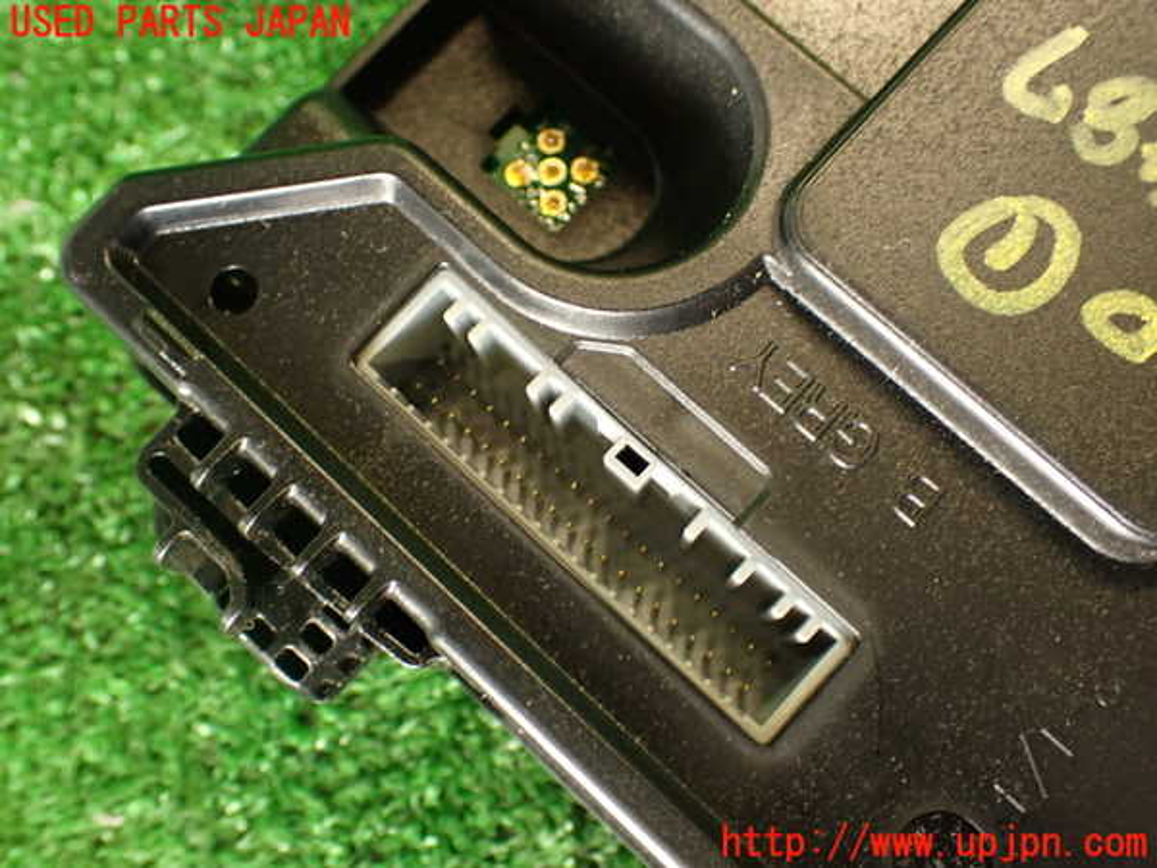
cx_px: 578
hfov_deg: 51.4
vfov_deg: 39.7
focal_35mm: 36
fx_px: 1203
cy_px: 434
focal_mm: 6.37
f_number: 2.5
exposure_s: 1/40
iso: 320
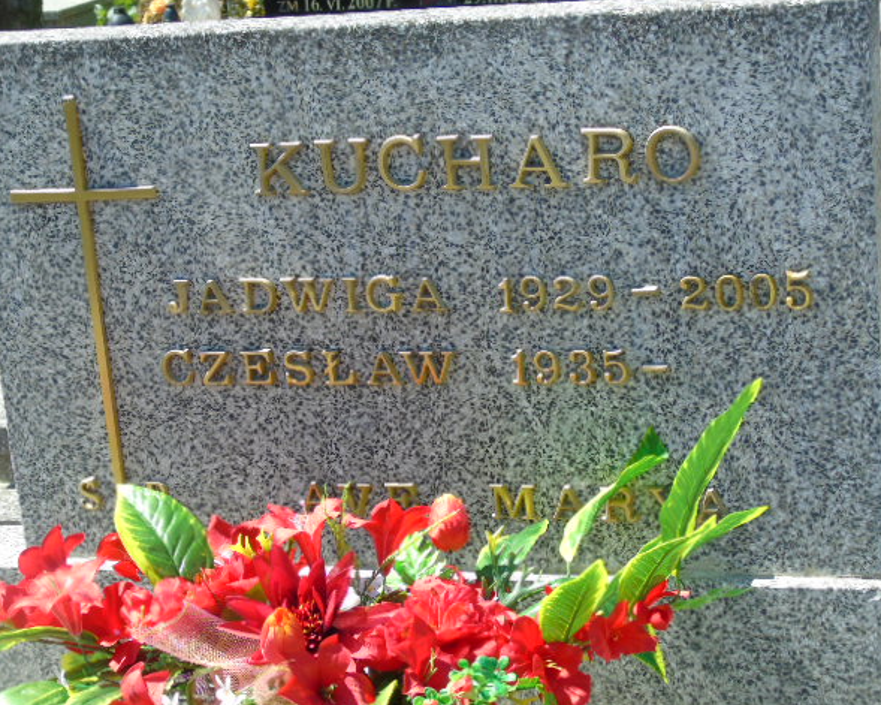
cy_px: 352
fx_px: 2268
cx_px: 441
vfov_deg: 17.7
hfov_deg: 22.0
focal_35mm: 87
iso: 80
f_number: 4.1
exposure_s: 1/250
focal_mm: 15
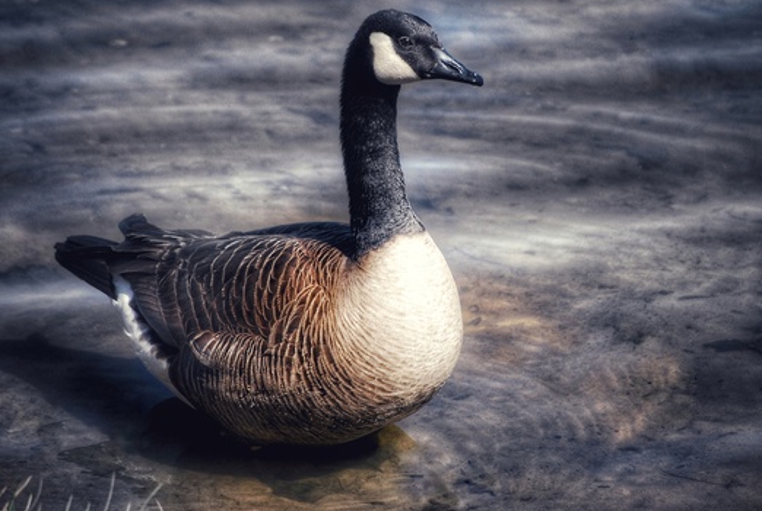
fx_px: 7315
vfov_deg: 4.0
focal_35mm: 345
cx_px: 391
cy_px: 225
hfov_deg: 6.0
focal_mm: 200
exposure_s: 1/500
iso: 200
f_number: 5.6
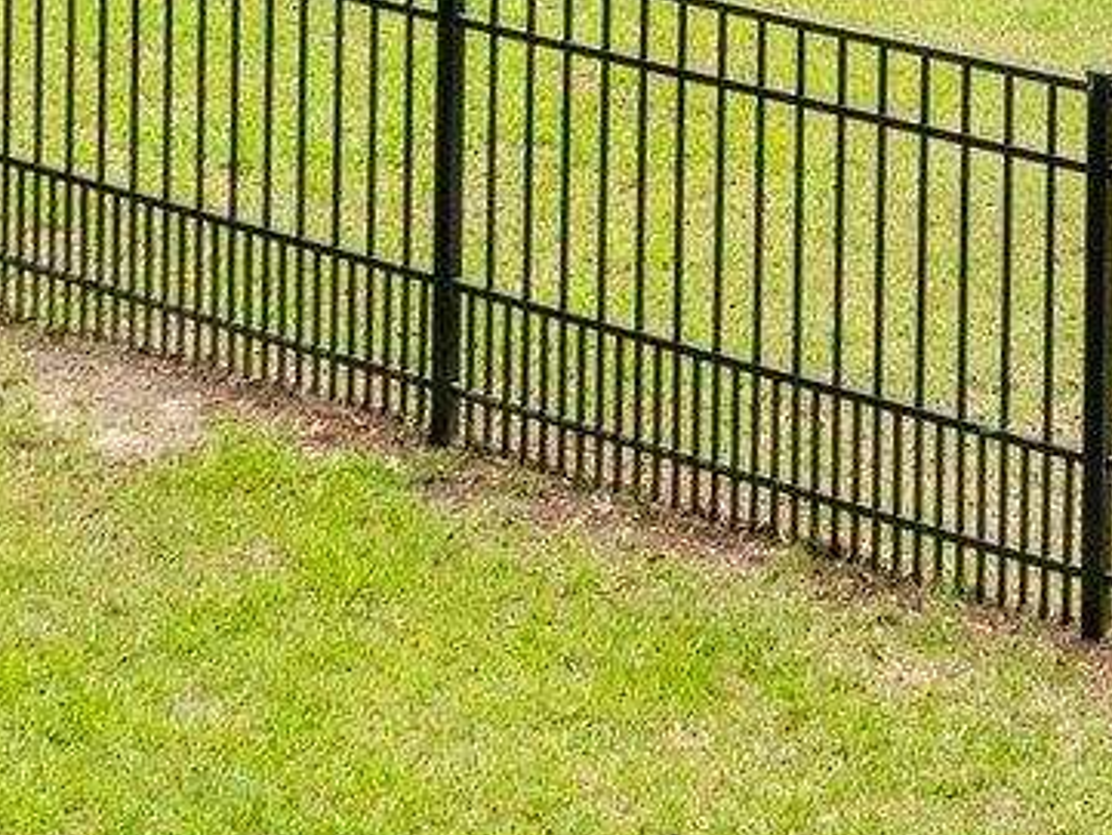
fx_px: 4370
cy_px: -947
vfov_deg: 10.0
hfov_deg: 14.4
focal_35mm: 136
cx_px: 973
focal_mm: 12.29
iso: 420
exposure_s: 1/640
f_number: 2.8
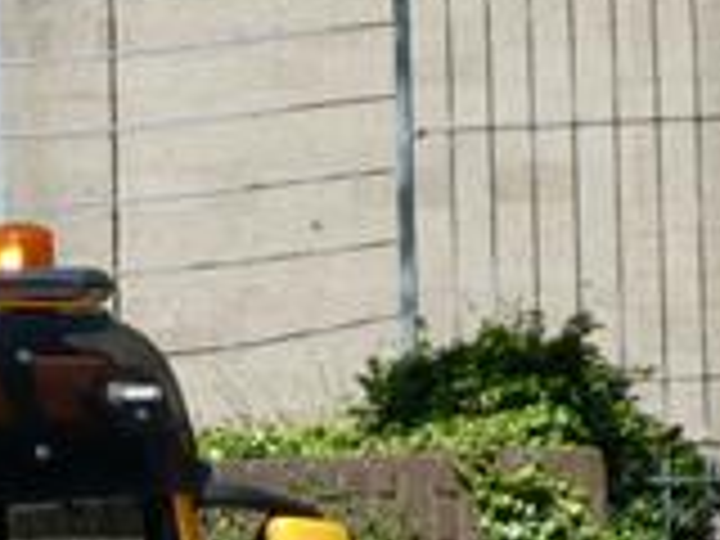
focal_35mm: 754
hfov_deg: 2.6
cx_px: -864
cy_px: 1246
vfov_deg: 2.0
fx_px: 15683
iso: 80
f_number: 5.4
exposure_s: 1/400
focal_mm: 27.1
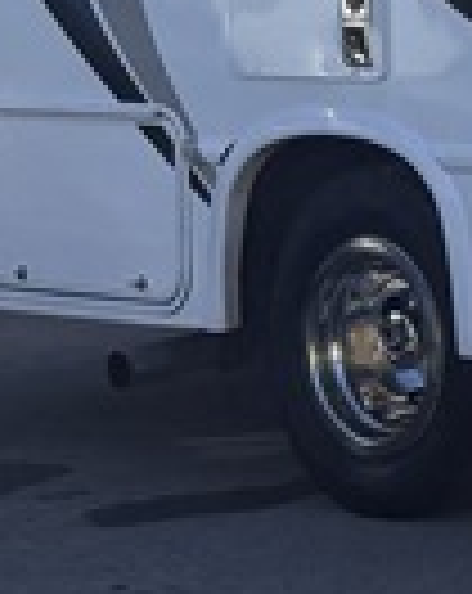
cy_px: -279
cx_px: 1663
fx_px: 3119
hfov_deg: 7.2
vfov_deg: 10.5
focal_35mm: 178
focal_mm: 6.76
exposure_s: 1/7353
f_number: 1.78
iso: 100
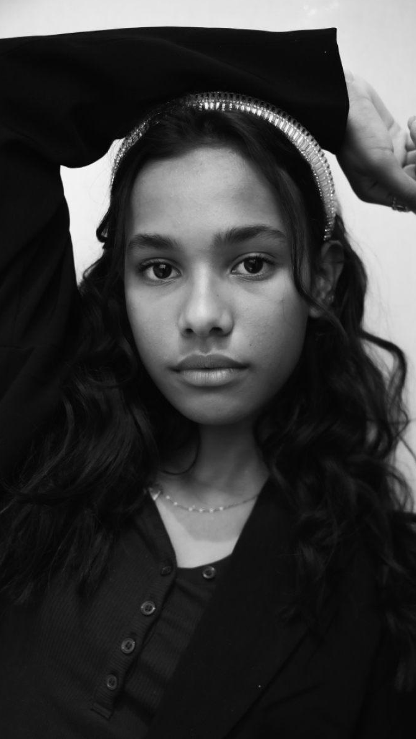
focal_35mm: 40
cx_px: 226
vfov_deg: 50.8
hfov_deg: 29.9
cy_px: 368
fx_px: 779
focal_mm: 37.7
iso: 640
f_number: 4
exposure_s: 1/200
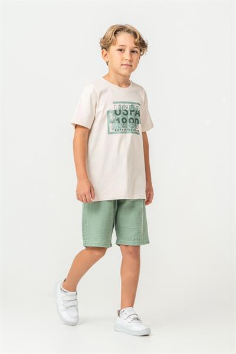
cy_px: 177
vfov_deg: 18.8
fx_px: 1072
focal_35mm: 109
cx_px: 118
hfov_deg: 12.6
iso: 160
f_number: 7.1
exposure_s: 1/125
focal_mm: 109
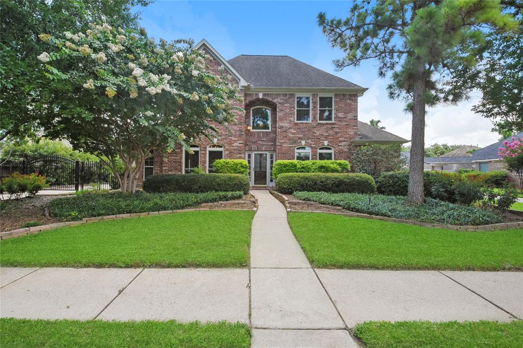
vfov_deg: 77.3
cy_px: 174
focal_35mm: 15
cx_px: 262
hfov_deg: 100.4
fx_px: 218
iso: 400
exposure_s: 1/640
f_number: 8
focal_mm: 10
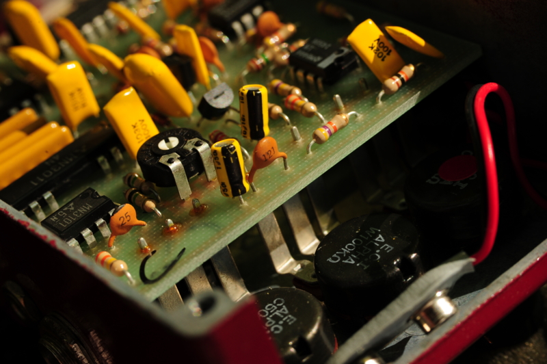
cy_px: 182
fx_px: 1518
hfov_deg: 20.4
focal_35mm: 100
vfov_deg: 13.7
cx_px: 274
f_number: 2
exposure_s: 1/60
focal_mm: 100
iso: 400
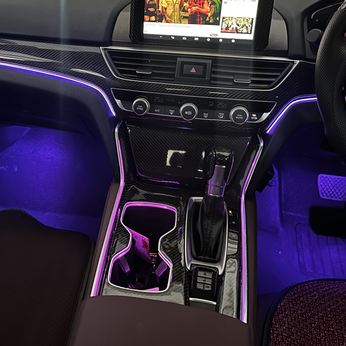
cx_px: 99
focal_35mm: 45
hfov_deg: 36.9
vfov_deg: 37.2
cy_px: 120
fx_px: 509
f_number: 1.78
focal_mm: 6.86
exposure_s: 1/16
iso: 1250
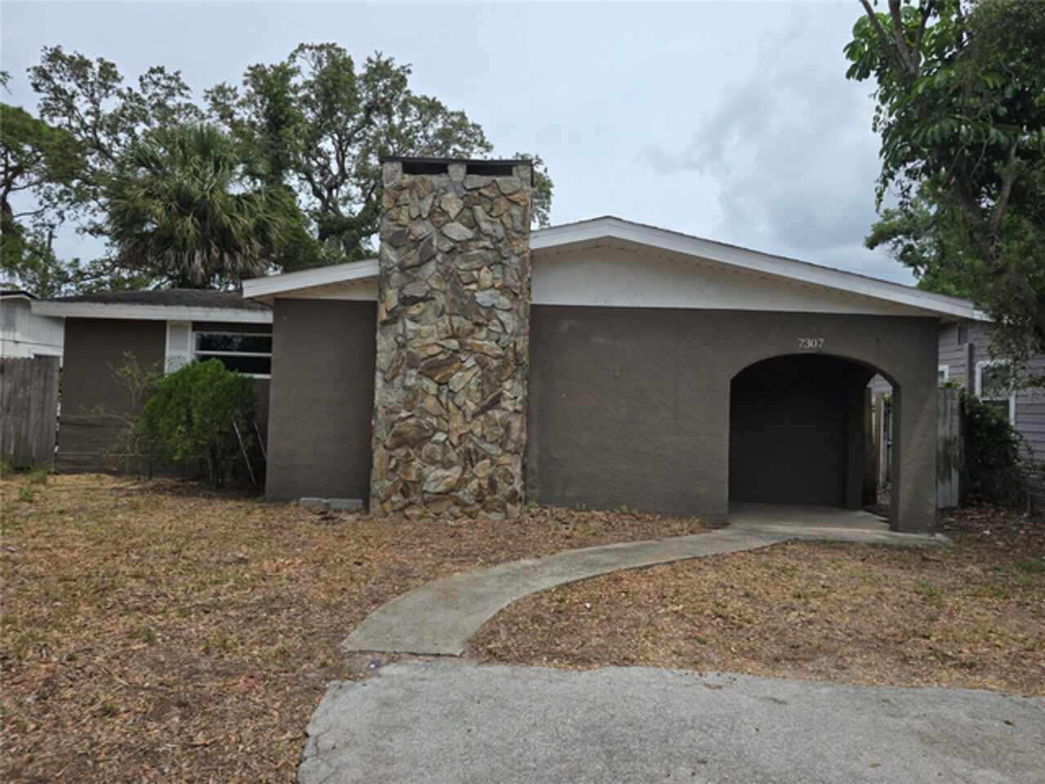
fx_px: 694
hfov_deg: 73.9
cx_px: 522
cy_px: 392
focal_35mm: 23
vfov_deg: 58.9
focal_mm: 6.3
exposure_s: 1/922
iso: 12
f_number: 1.7
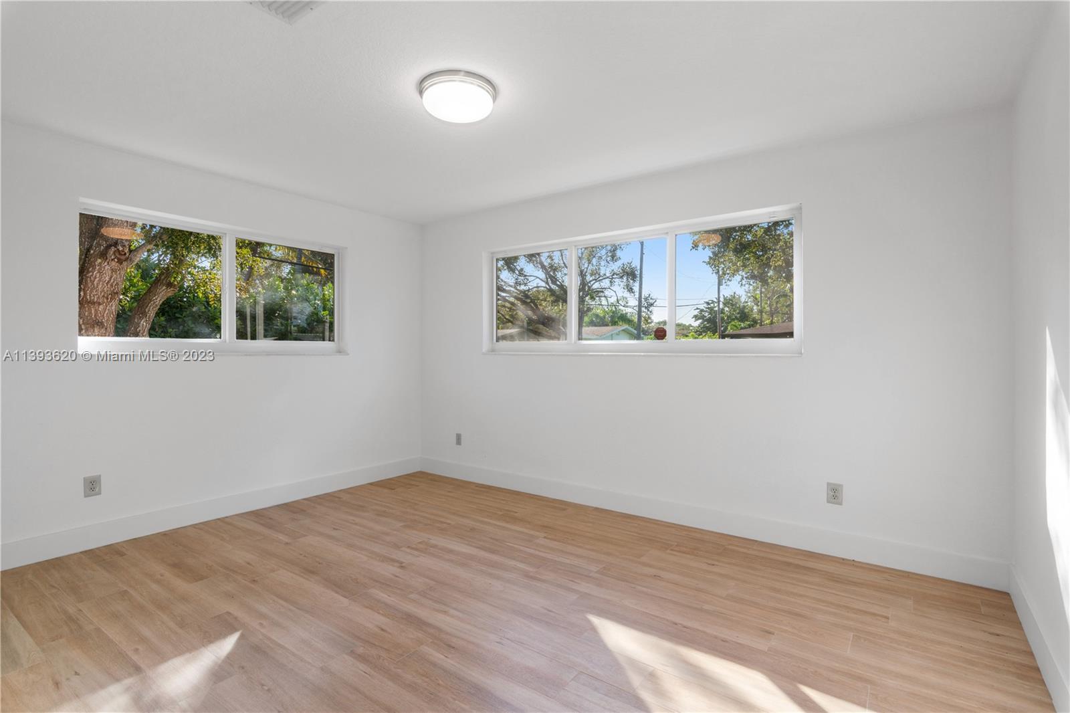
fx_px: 505
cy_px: 356
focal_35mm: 17
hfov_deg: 93.3
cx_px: 535
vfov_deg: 70.4
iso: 200
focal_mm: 17
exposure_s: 1/40
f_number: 8
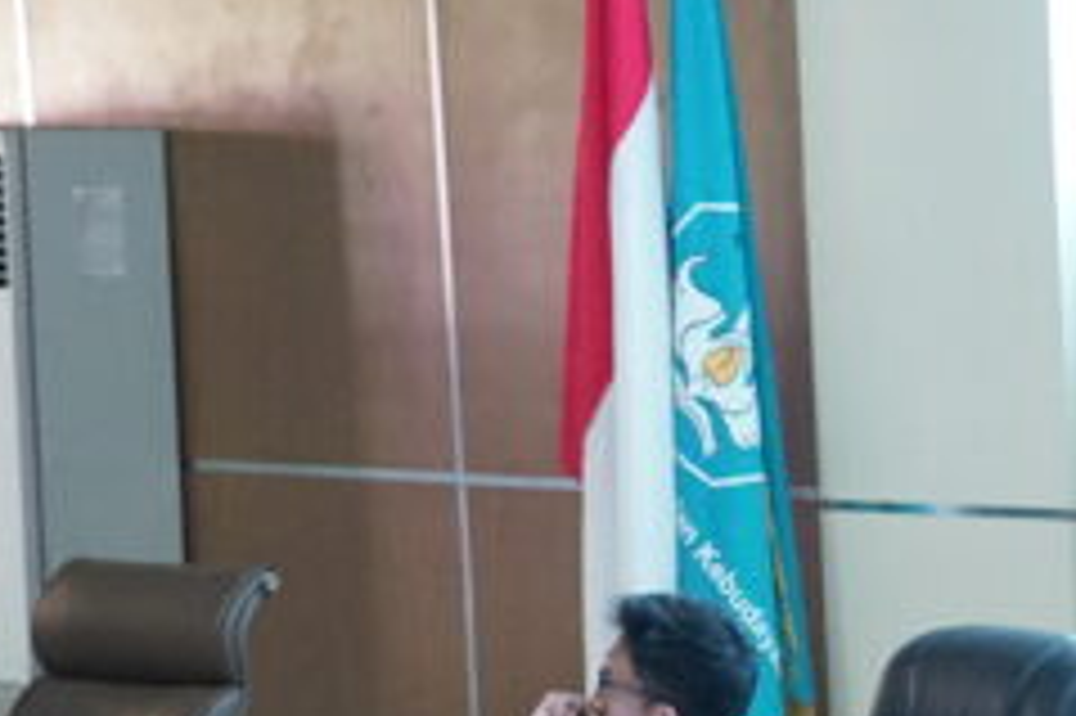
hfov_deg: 9.0
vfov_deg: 6.1
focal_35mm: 225
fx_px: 6720
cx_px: 1297
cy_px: 923
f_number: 2.8
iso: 6400
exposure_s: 1/100
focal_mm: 70
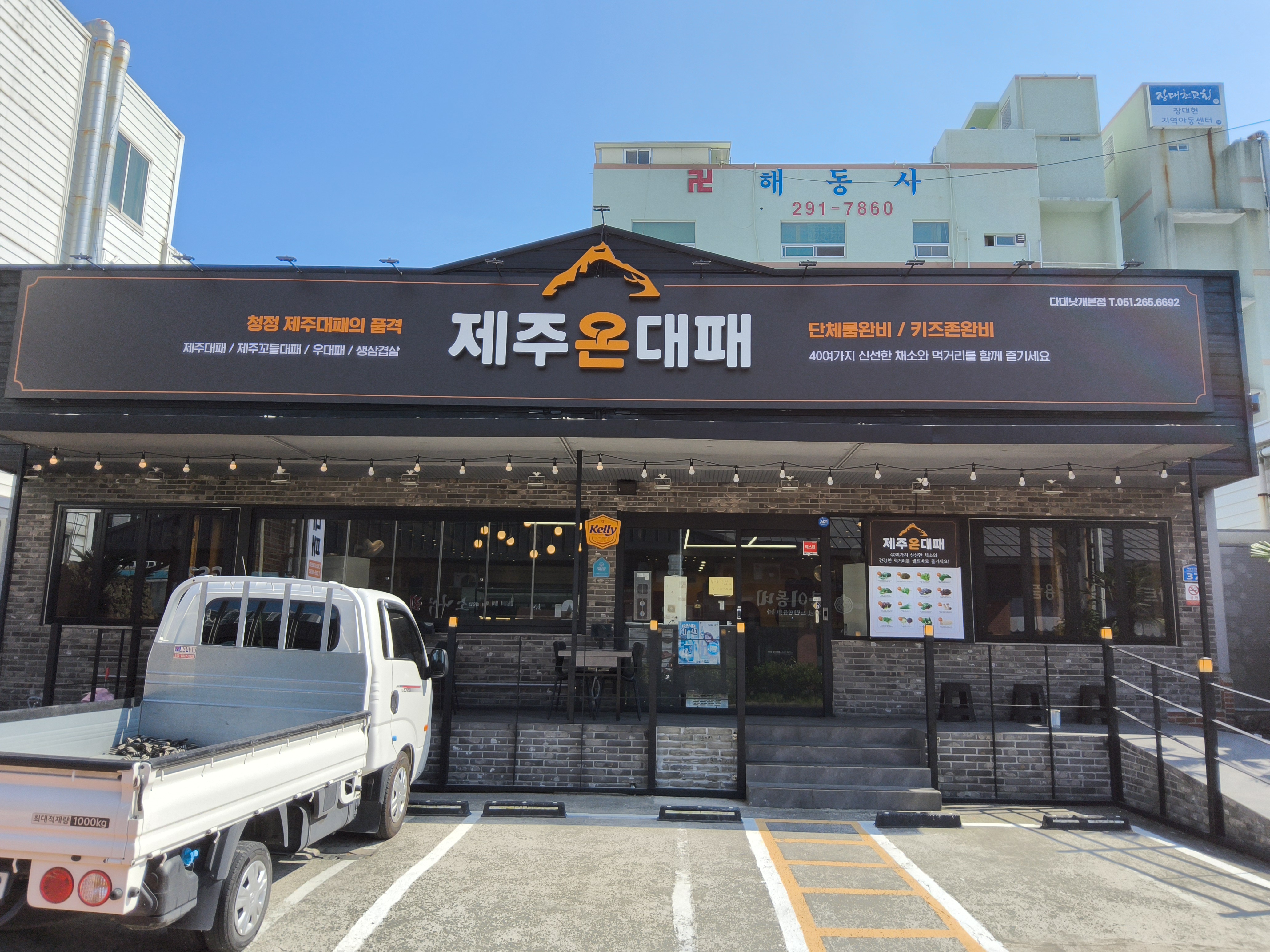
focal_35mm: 25
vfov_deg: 54.9
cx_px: 635
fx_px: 917
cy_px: 476
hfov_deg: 69.4
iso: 32
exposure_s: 1/1000
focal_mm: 3.08
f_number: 2
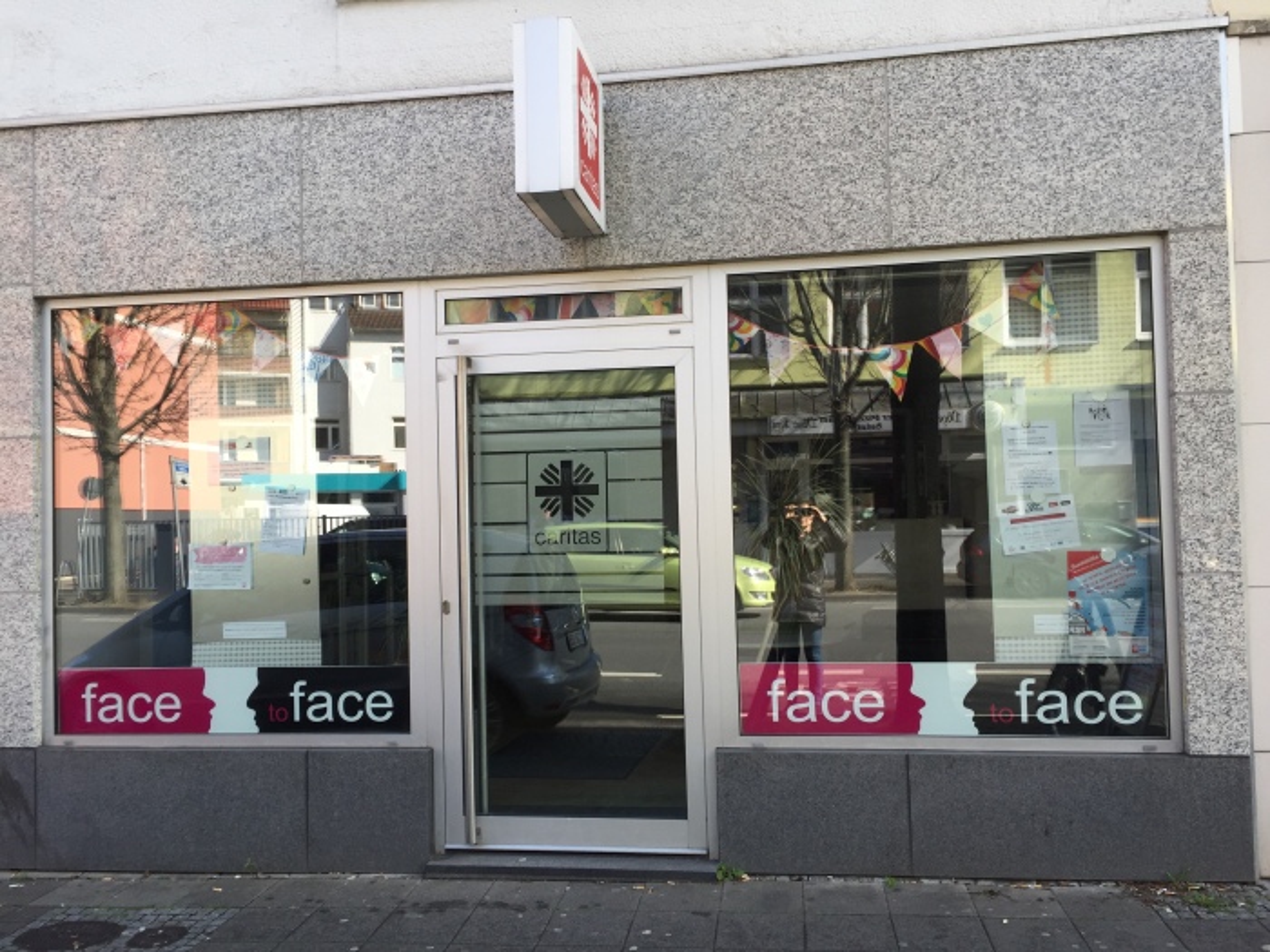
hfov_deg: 61.7
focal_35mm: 29
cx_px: 635
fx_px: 1064
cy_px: 476
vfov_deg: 48.2
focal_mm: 4.15
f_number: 2.2
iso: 32
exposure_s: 1/304
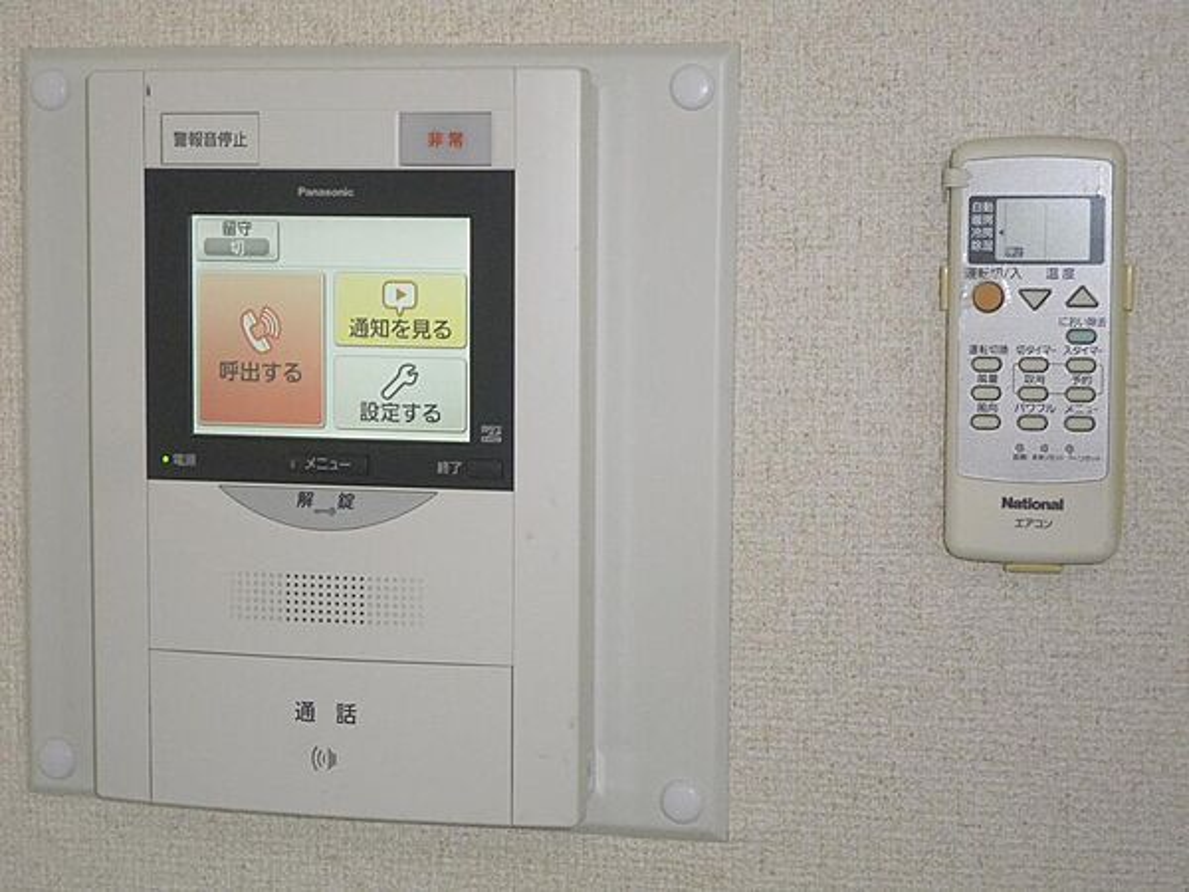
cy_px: 446
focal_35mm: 79
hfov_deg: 24.7
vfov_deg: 18.7
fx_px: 2714
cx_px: 594
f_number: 4.6
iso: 400
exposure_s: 1/100
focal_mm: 13.9
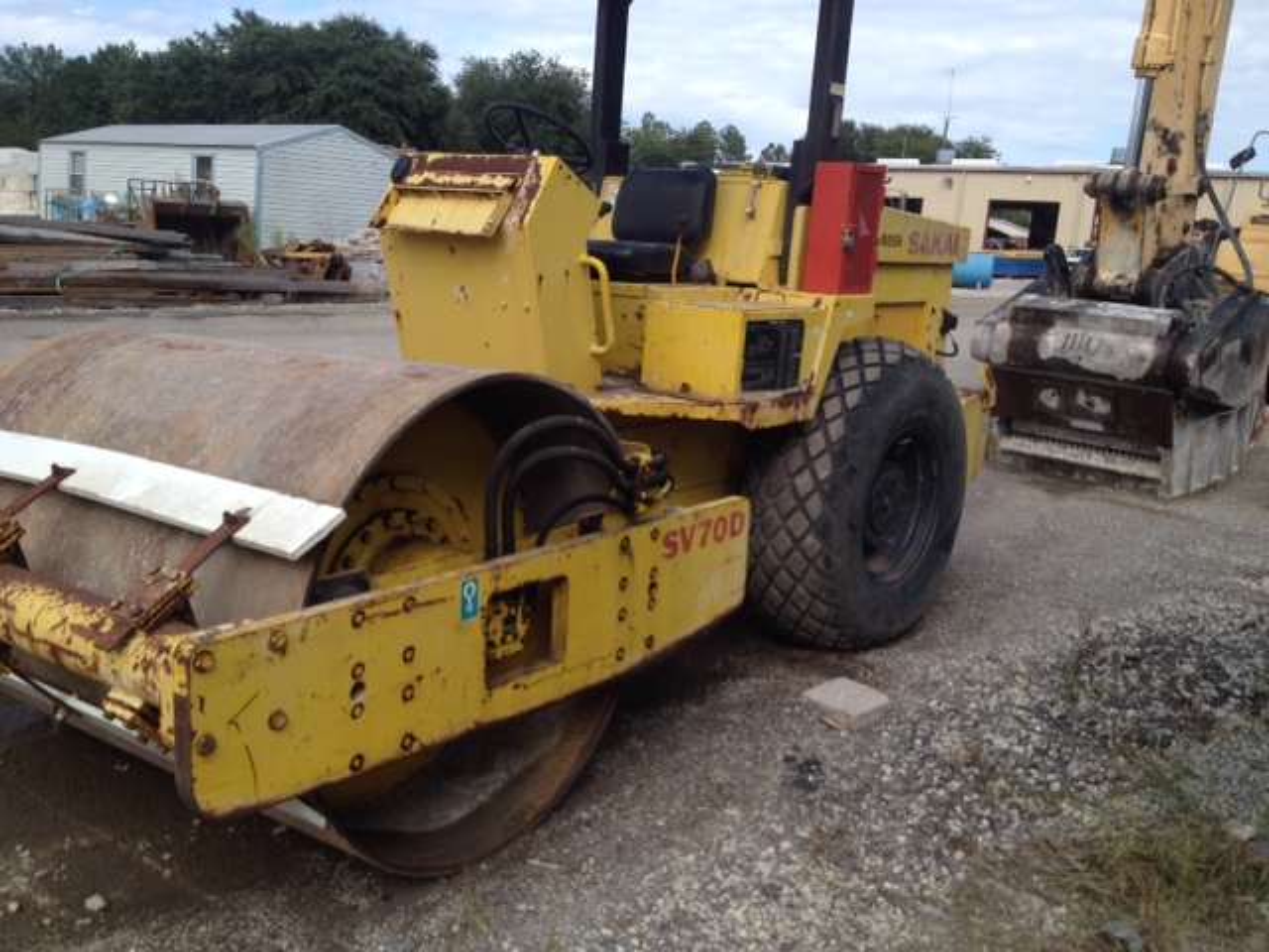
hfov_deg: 52.6
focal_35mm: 35
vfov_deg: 40.7
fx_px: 1283
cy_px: 476
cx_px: 634
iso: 50
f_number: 2.4
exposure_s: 1/935
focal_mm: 4.28
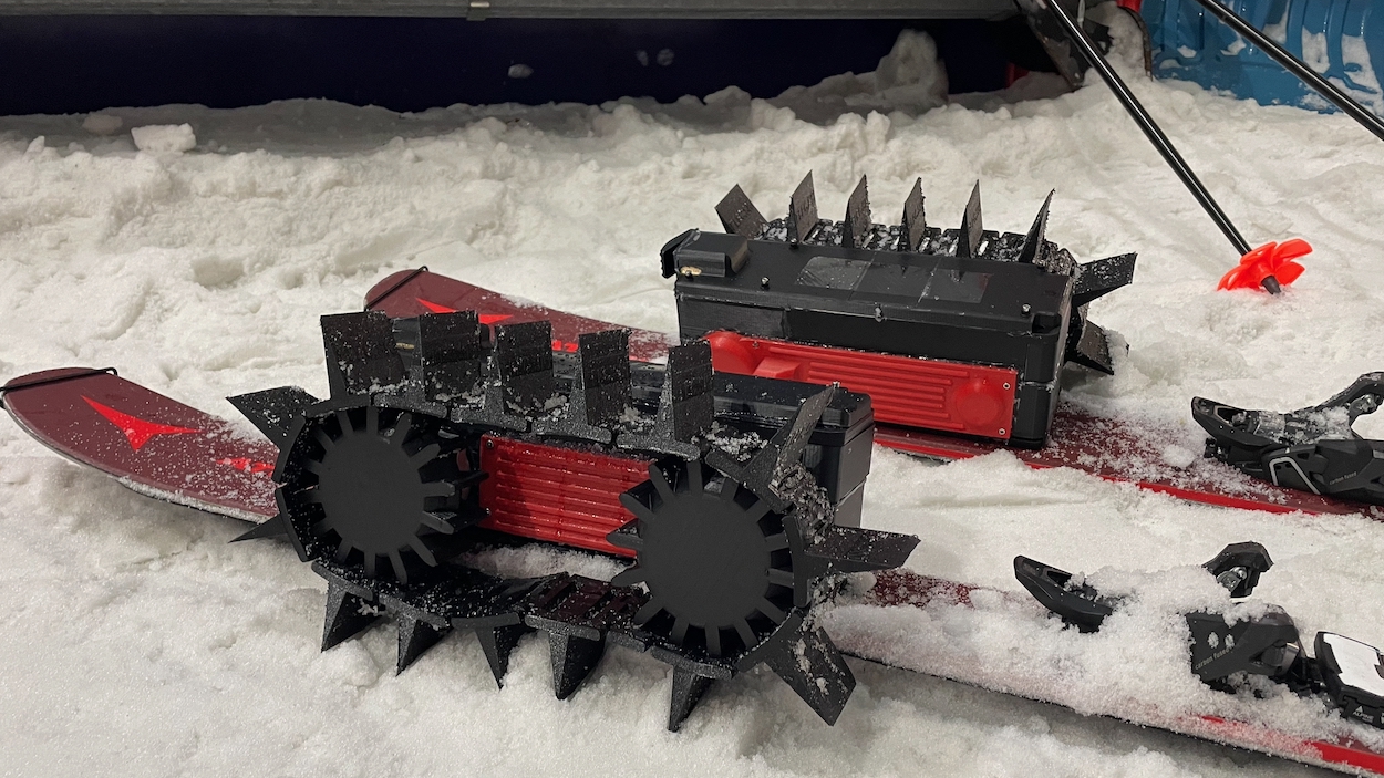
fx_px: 1064
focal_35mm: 29
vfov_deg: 40.1
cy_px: 455
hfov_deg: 66.1
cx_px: 682
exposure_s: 1/50
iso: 160
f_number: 1.6
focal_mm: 4.2
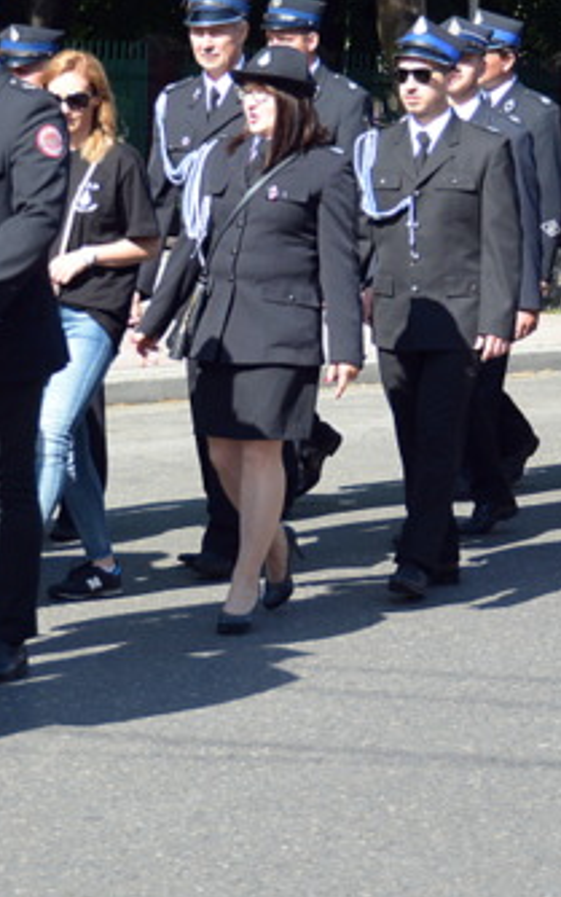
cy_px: 201
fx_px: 3422
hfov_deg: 9.2
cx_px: -234
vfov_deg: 14.9
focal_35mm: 140
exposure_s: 1/1000
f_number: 4.2
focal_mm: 34
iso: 400
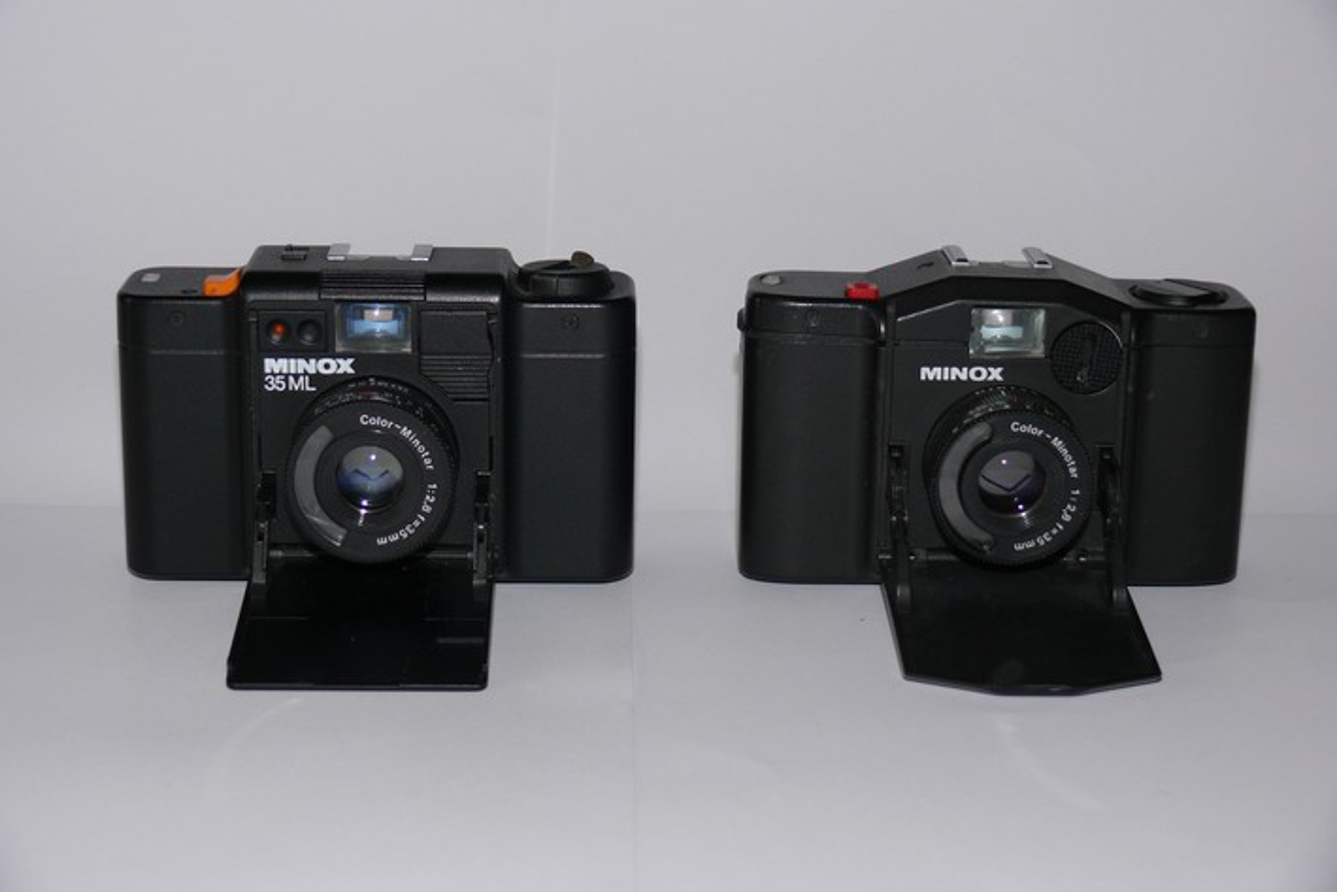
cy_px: 436
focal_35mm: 71
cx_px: 669
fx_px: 2637
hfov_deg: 28.4
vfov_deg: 19.2
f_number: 3.2
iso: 100
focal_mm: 14.4
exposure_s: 1/30
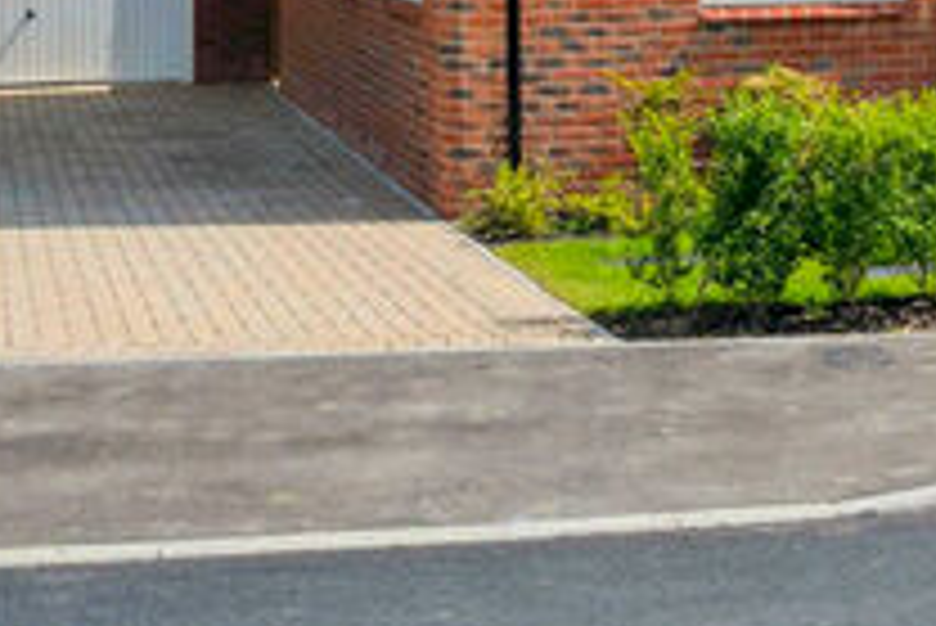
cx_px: 1048
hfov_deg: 21.2
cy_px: -345
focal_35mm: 91
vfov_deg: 14.0
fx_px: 2368
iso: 640
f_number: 7.1
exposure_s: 1/2500
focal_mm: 27
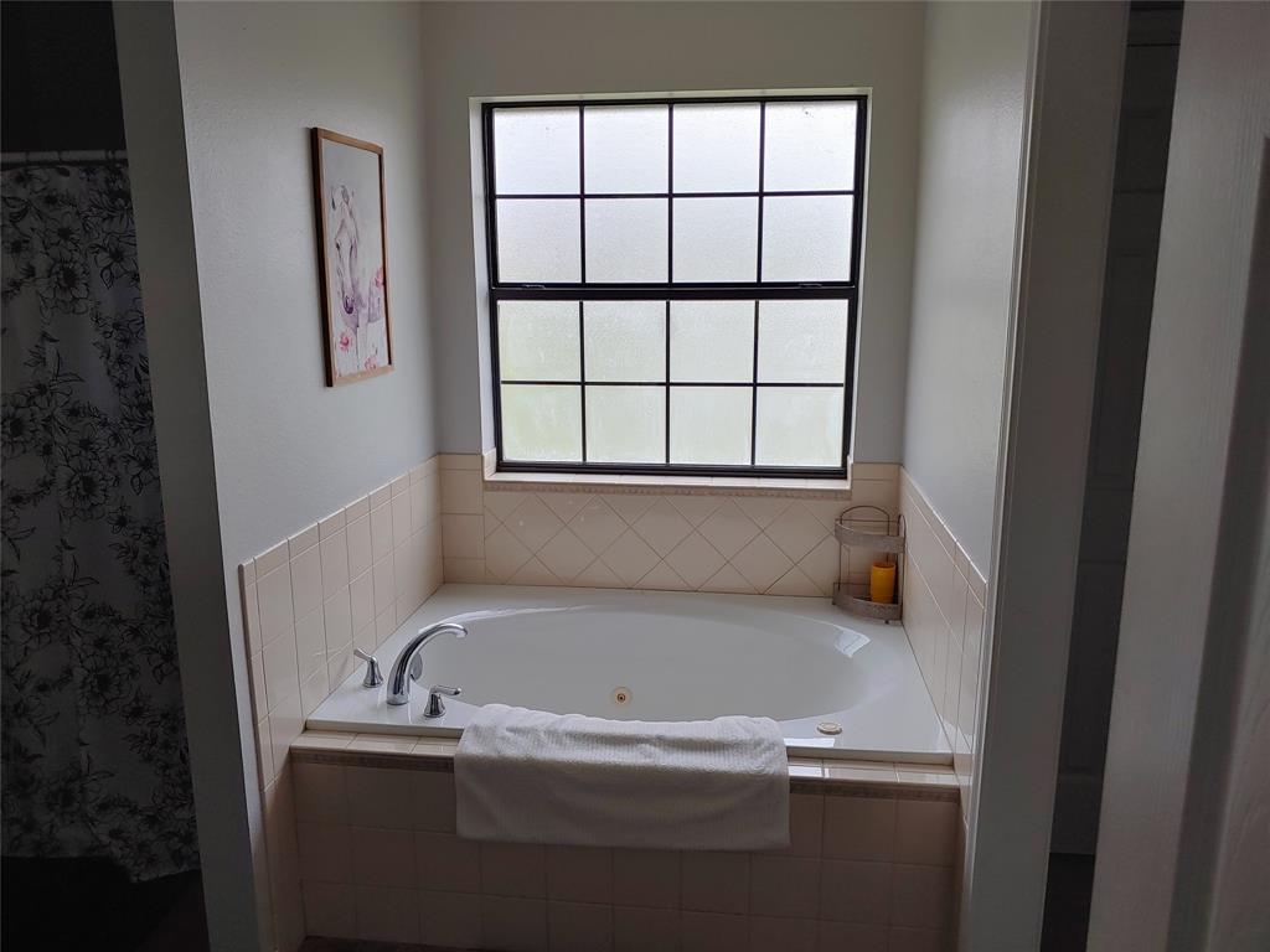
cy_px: 476
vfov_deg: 54.9
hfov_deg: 69.4
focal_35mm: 25
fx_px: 917
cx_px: 635
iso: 100
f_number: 1.5
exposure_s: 1/820
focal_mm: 4.23
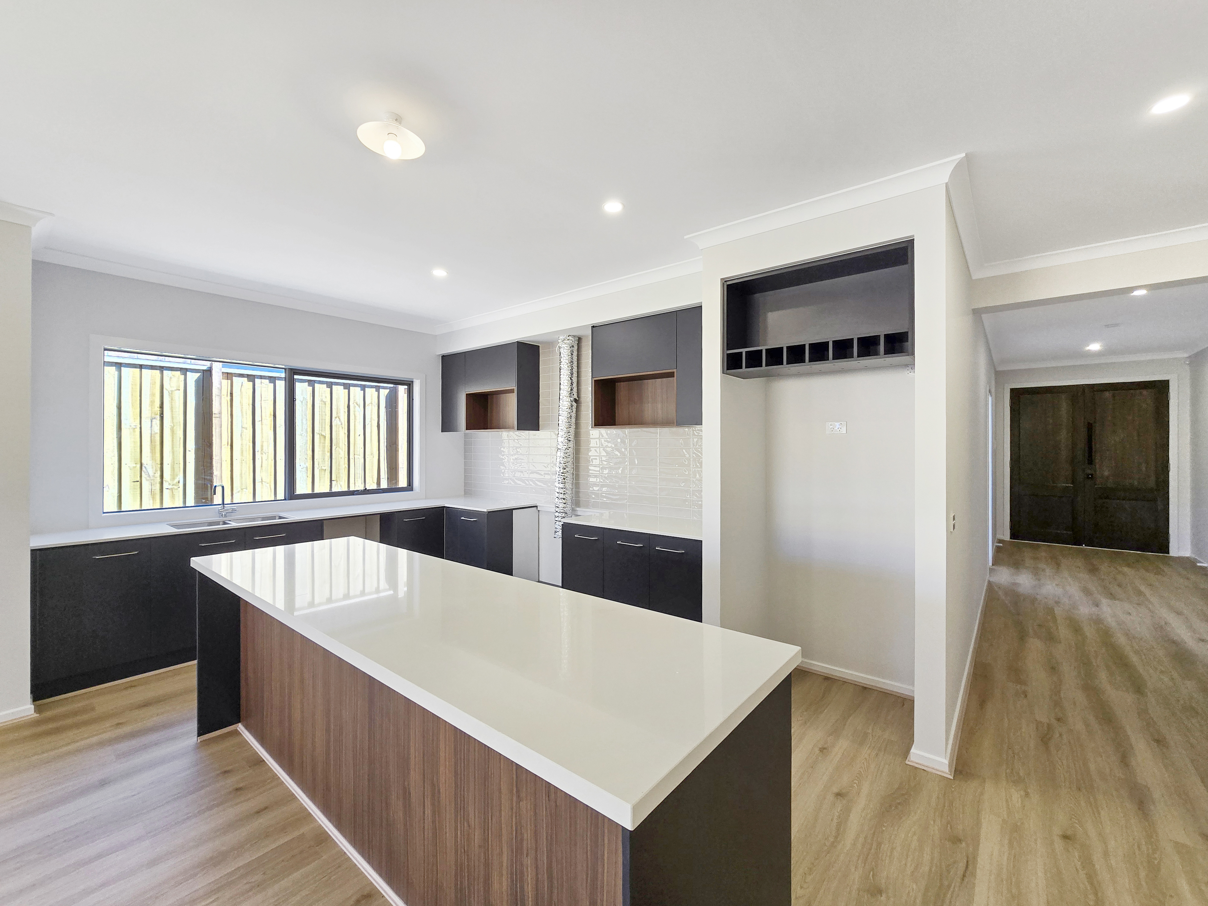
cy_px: 453
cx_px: 604
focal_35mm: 13
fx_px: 454
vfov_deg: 89.9
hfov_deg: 106.2
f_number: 2.2
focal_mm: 2.2
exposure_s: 1/131
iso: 50
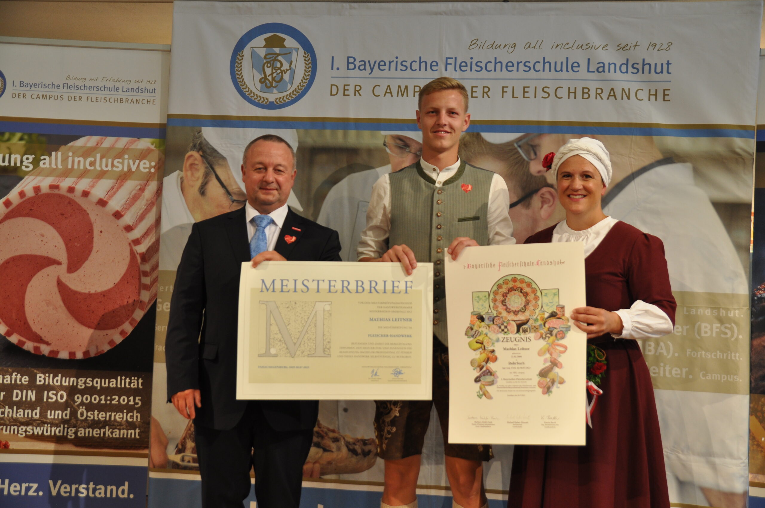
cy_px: 254
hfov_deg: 42.4
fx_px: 987
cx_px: 382
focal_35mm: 46
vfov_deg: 28.9
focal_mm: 31
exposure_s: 1/60
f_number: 4
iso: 400
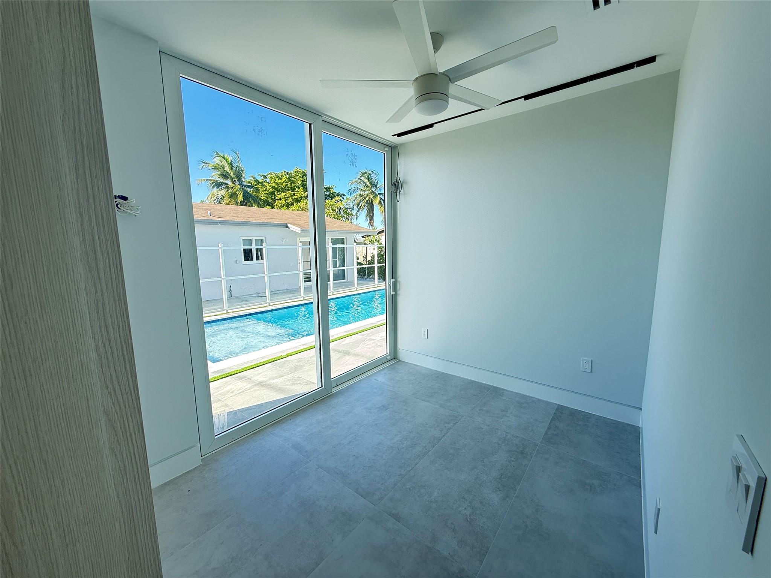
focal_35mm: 14
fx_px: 312
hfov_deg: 102.1
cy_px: 289
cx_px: 386
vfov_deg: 85.7
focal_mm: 2.22
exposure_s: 1/99
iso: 100
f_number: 2.2
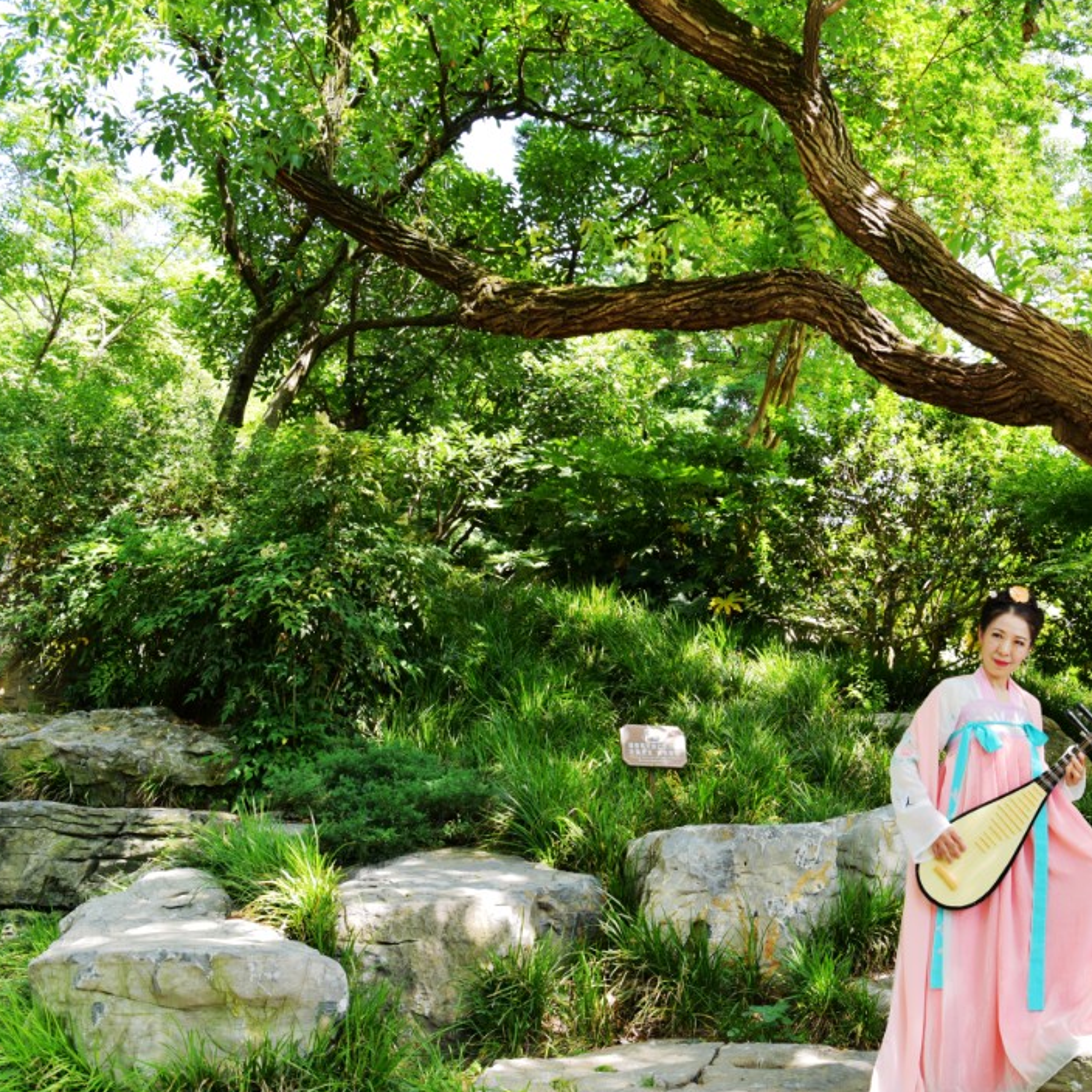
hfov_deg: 38.2
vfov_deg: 40.0
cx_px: 909
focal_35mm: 42
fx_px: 1499
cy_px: 598
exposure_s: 1/40
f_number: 7.1
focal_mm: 29
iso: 100
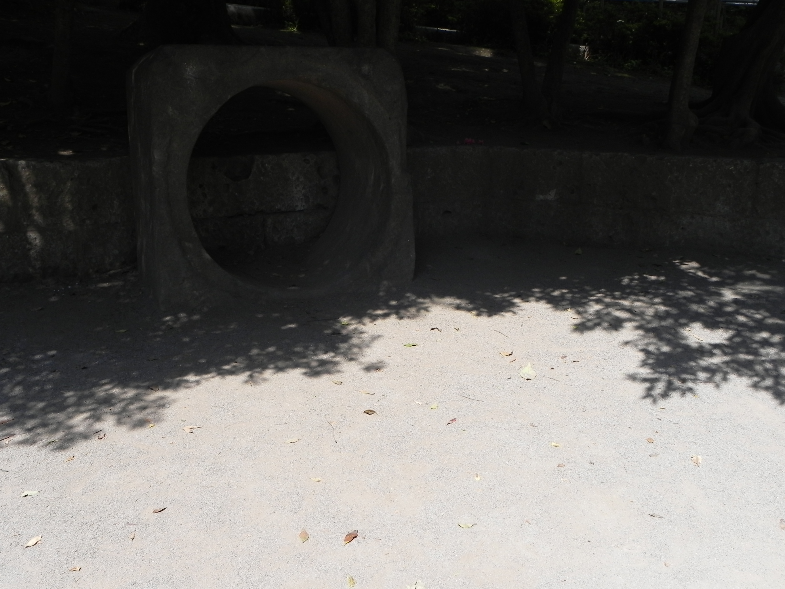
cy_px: 289
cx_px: 394
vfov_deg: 37.7
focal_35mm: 38
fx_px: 862
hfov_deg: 49.0
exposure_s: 1/326
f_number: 6.3
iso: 160
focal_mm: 6.6
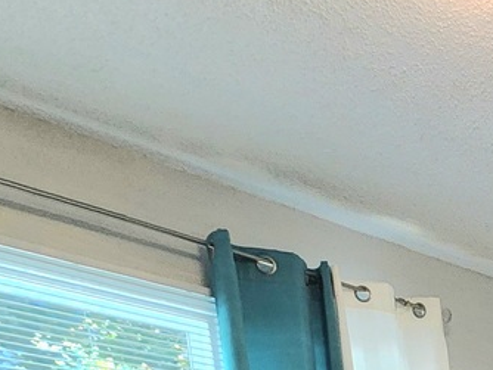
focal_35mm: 56
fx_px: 798
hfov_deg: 20.8
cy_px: 756
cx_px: 925
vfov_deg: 17.6
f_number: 2.2
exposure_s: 1/60.2
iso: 400
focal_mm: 2.2
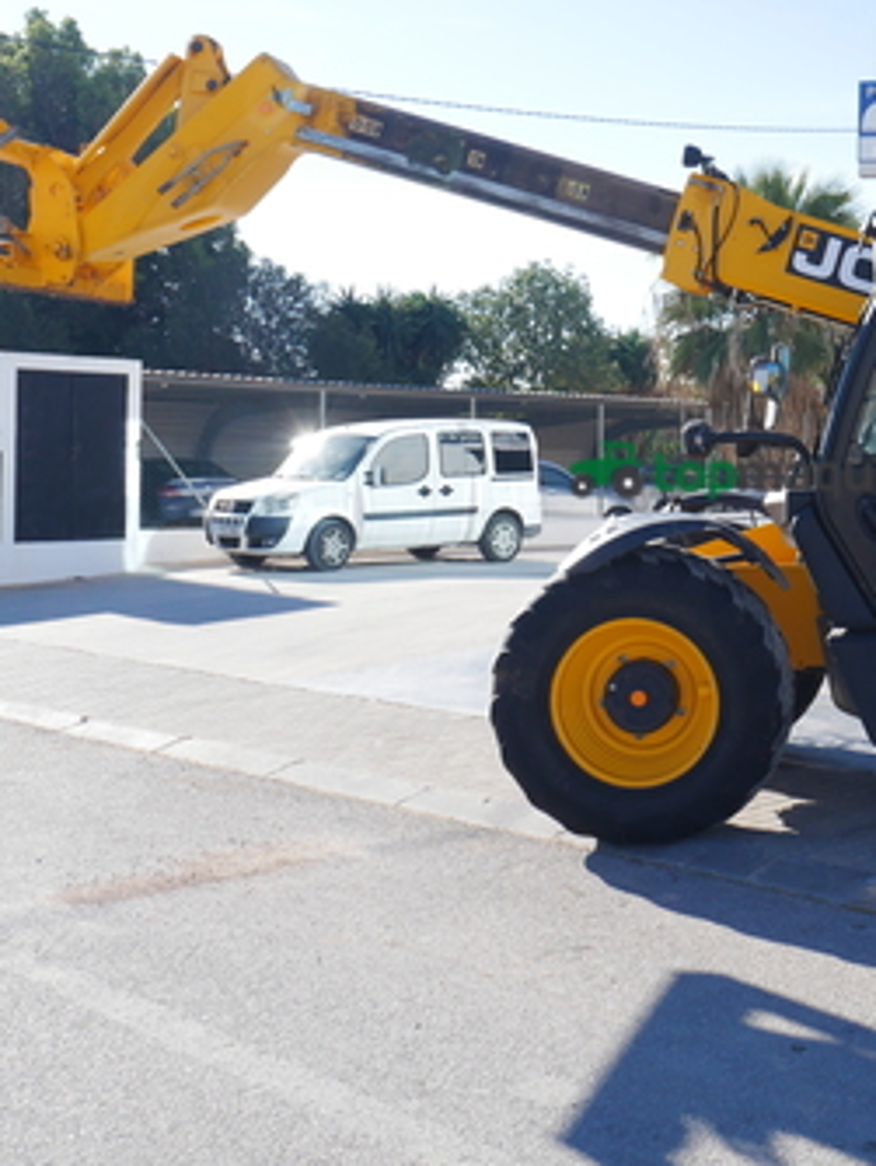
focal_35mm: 46
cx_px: 832
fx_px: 1550
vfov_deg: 41.0
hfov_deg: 29.8
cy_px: 471
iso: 200
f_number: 9
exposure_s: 1/200
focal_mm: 14
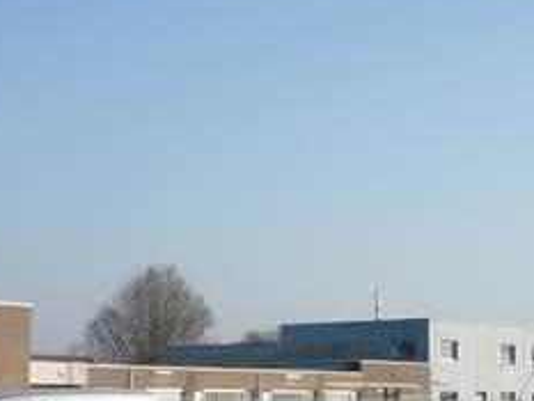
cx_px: 506
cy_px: 266
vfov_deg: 17.3
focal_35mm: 85
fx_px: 1312
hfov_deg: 22.3
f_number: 8
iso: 100
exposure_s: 1/160
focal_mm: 5.5
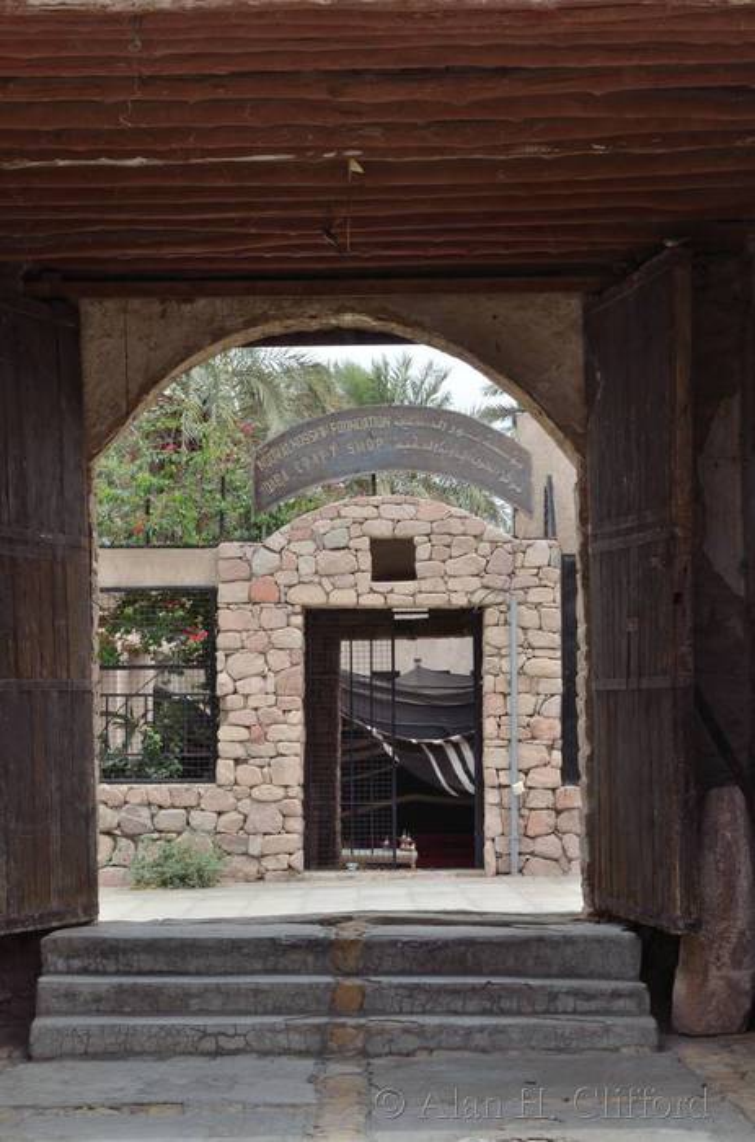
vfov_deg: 30.6
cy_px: 571
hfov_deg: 20.5
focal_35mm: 66
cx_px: 378
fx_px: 2087
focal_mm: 44
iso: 100
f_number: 13
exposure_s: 1/50
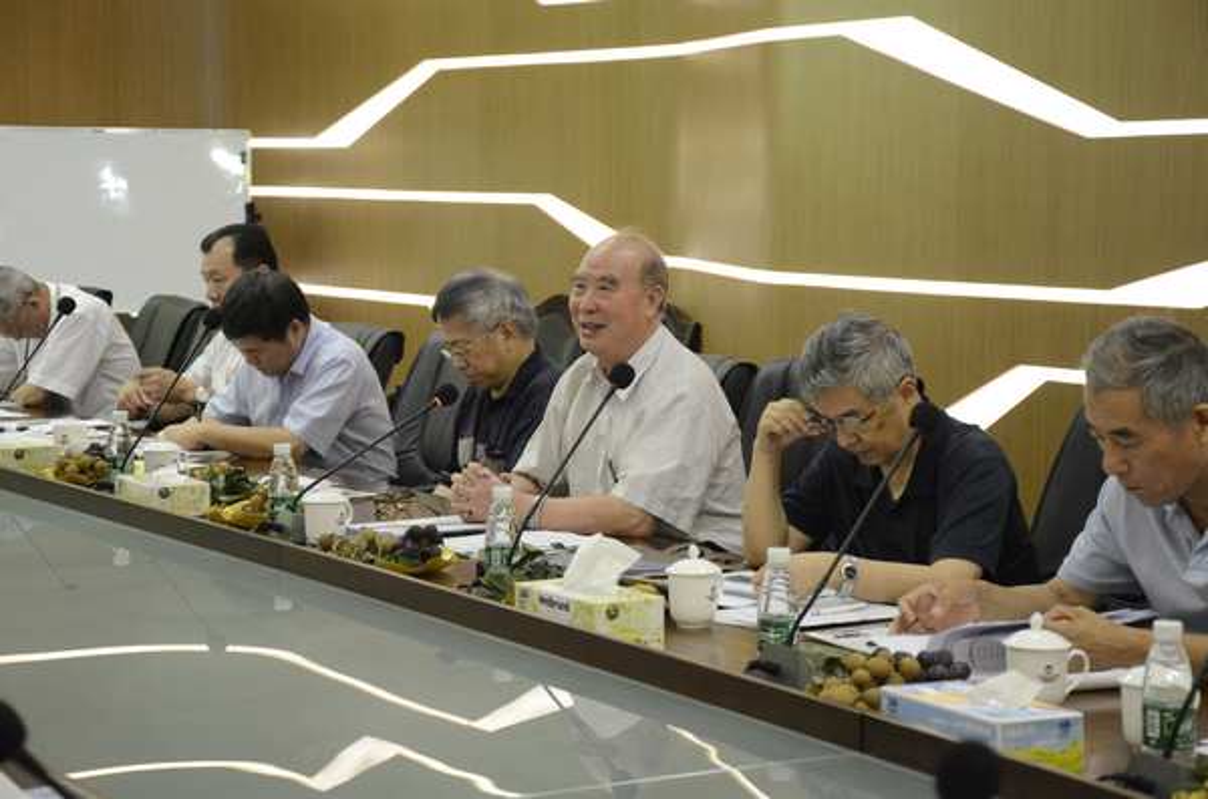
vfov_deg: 15.6
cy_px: 400
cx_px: 604
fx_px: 2912
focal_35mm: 87
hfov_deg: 23.4
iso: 3200
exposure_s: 1/60
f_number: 5
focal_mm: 58
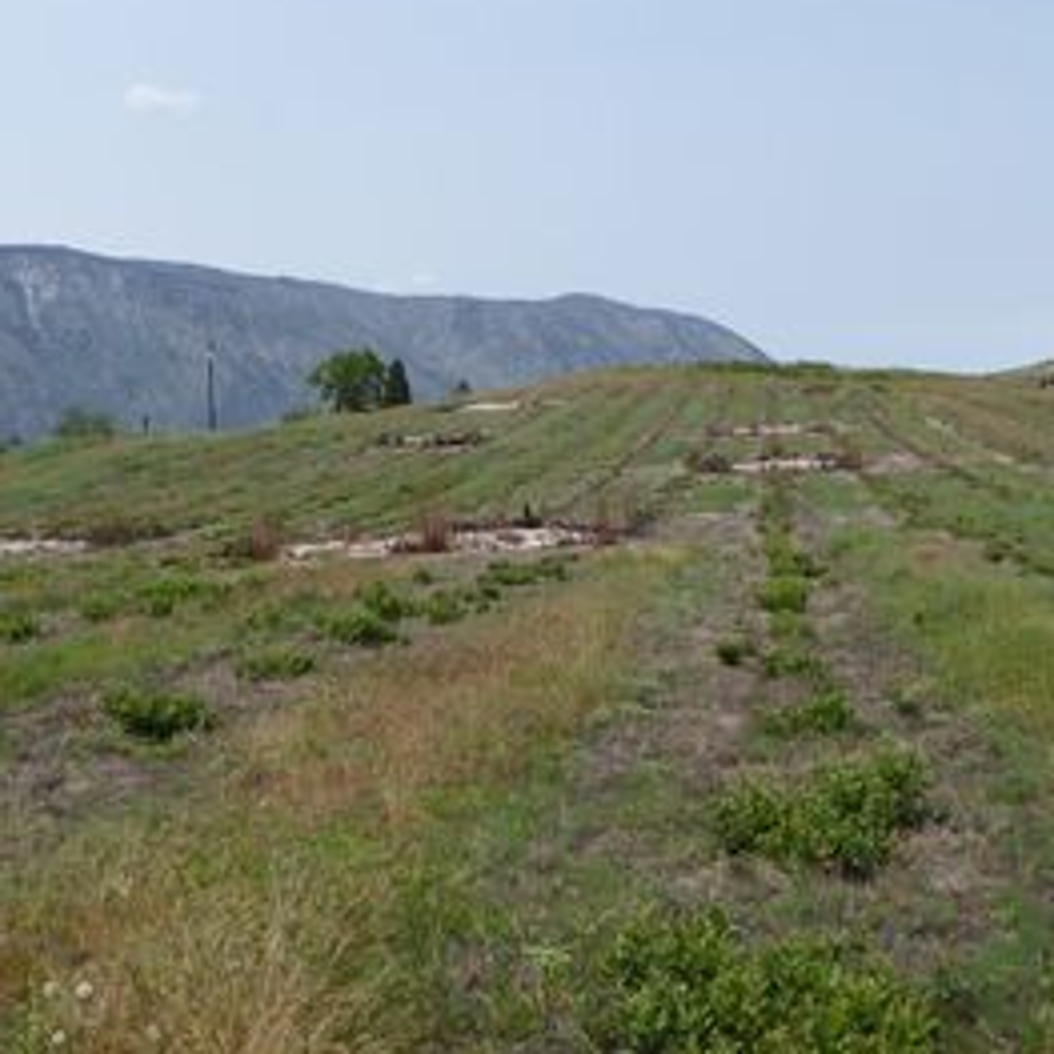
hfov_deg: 40.0
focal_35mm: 42
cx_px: 485
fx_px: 1447
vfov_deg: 40.0
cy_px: 499
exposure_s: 1/1300
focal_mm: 4.3
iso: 100
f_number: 3.3
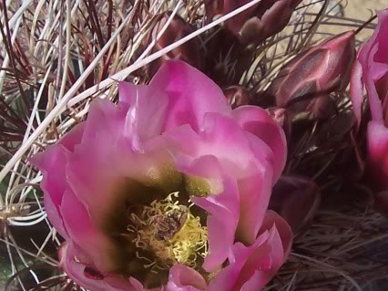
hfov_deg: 21.9
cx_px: 270
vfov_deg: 16.6
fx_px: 997
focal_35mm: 89
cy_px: 140
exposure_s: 1/1000
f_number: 5.6
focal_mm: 5.6
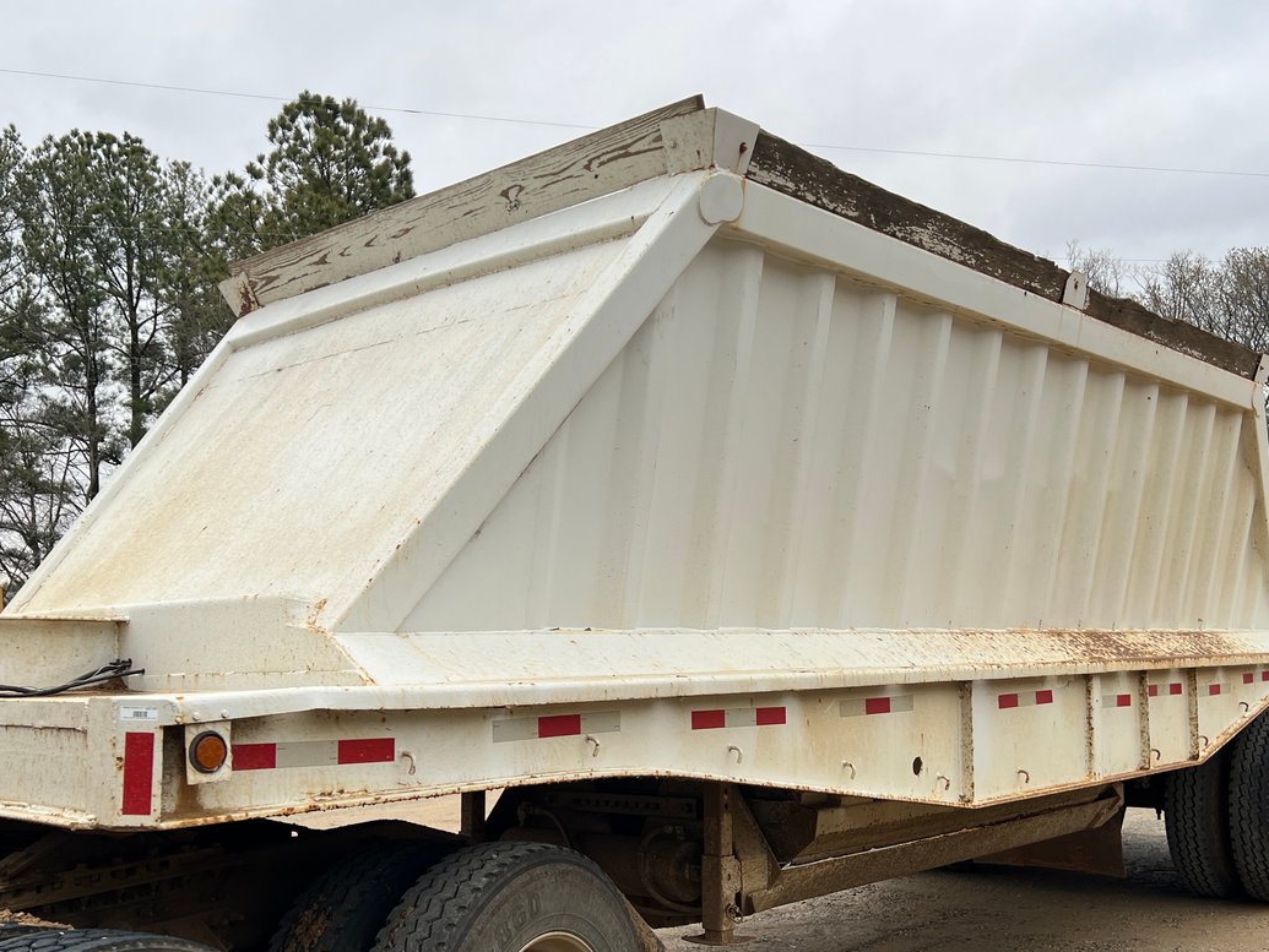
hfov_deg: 49.0
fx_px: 1394
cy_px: 637
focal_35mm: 38
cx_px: 617
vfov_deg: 37.3
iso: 32
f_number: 1.5
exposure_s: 1/121
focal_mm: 5.7
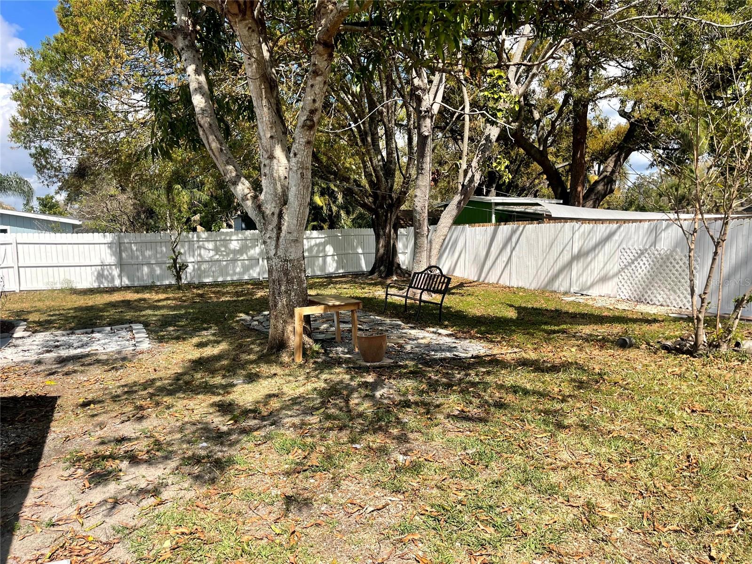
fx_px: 543
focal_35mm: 25
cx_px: 376
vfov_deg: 54.9
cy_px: 282
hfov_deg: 69.4
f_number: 1.6
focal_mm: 5.1
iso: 32
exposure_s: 1/2857
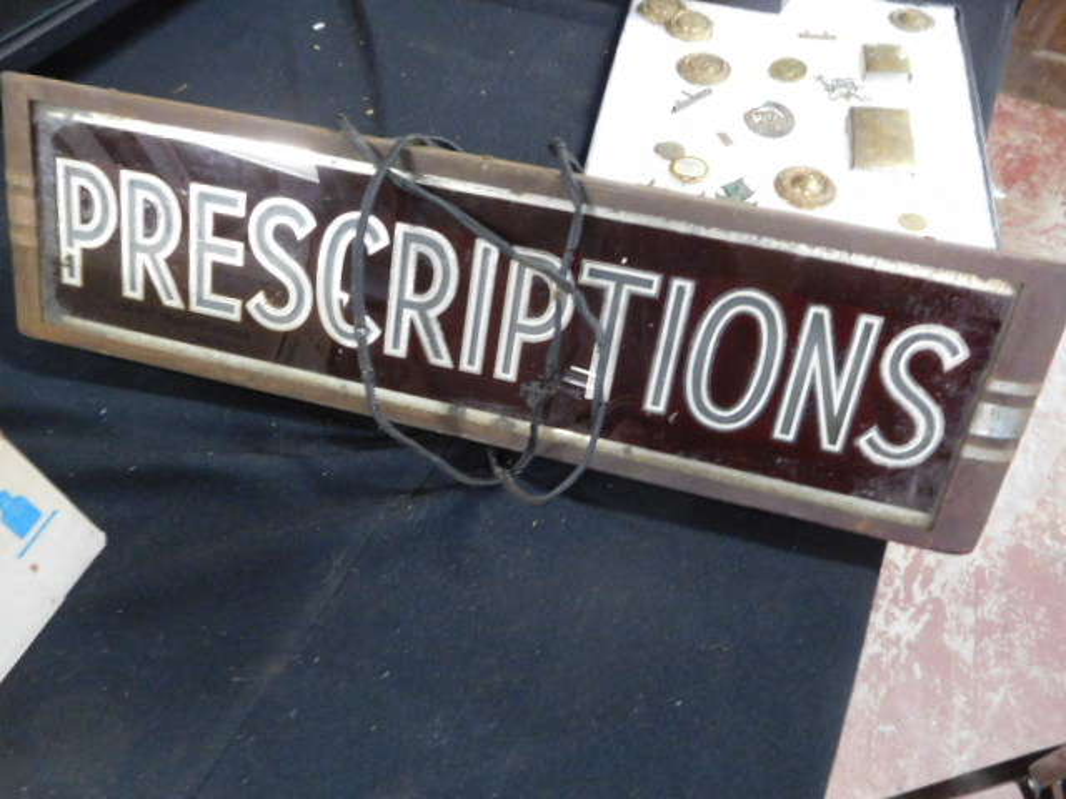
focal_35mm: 25
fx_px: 770
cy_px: 400
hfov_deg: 69.4
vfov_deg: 54.9
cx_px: 533
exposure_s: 1/8
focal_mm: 4.5
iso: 800
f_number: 3.4
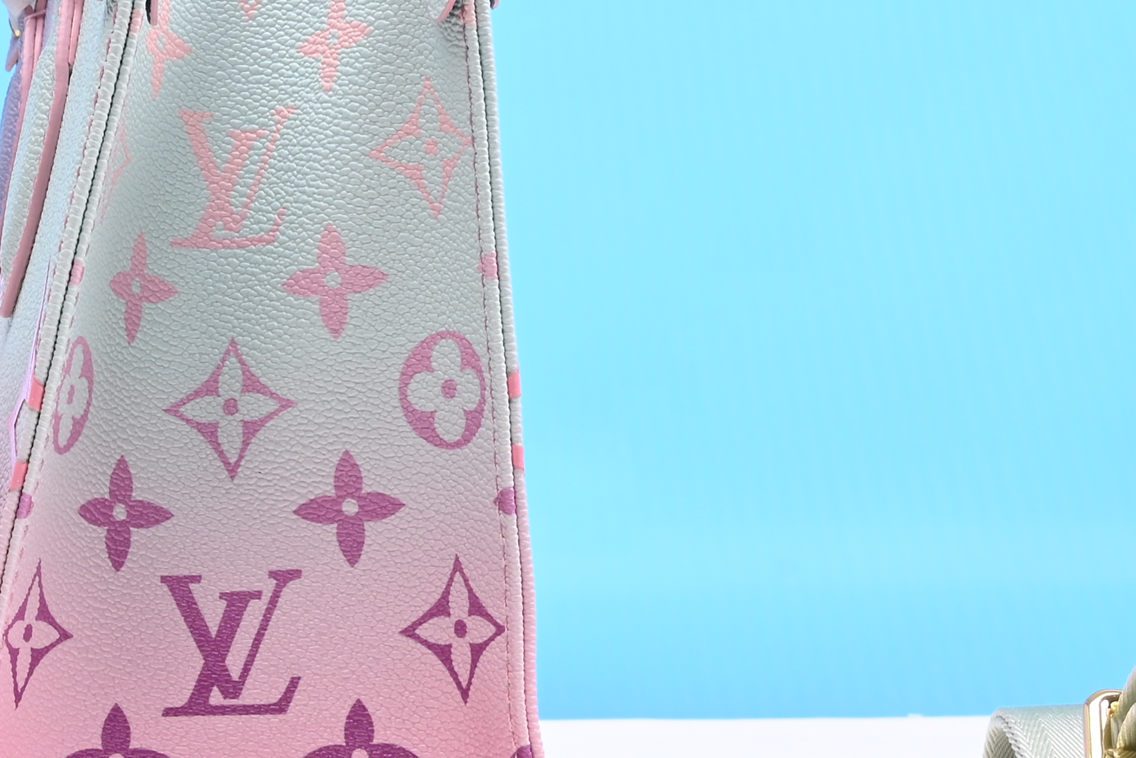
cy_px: 91
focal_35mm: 123
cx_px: 315
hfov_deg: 16.6
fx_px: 3882
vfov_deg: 11.1
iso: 100
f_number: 16
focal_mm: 36
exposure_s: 1/2
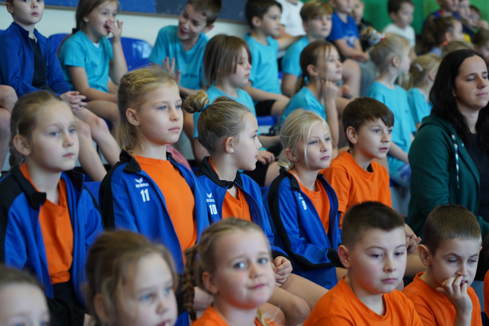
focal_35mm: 106
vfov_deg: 12.9
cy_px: 162
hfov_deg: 19.3
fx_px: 1440
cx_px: 245
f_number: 4
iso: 1250
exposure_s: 1/100
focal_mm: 105
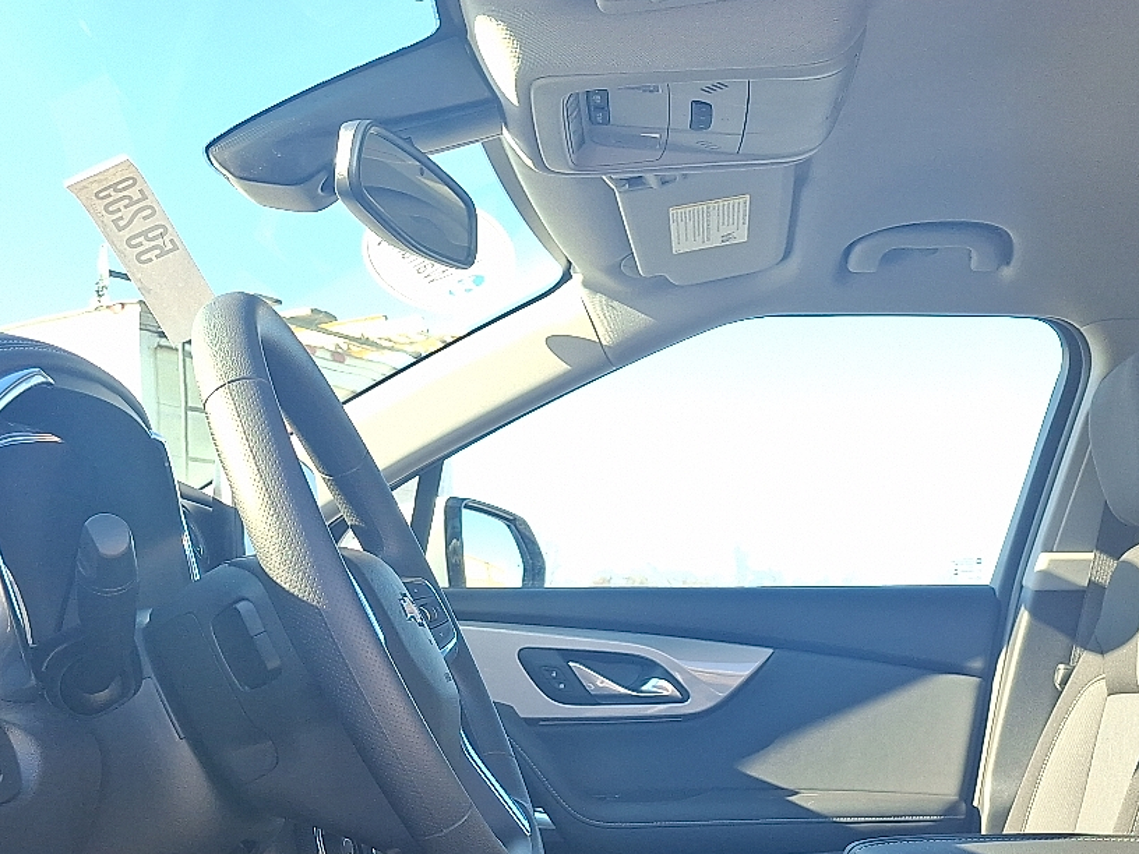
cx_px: 807
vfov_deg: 28.2
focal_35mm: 49
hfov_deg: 38.2
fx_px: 1612
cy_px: 811
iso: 30
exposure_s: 1/256
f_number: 1.8
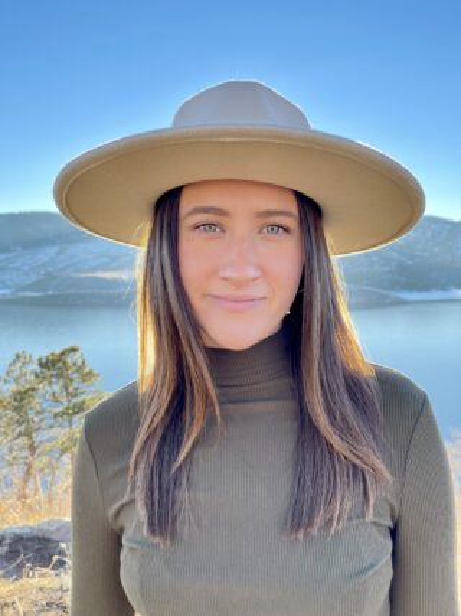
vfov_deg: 67.3
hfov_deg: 53.0
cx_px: 230
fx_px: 462
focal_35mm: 26
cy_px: 308
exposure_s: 1/470
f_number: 1.6
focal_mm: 5.1
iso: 32
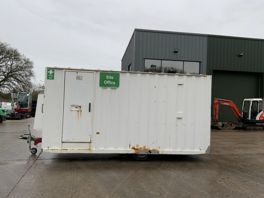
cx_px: 132
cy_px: 99
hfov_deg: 61.7
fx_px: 221
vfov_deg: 48.2
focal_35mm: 29
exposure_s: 1/122
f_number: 1.8
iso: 32
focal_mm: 3
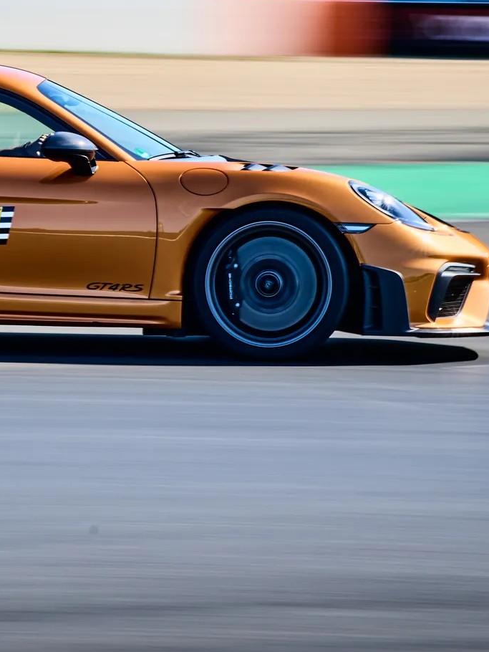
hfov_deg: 6.3
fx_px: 4443
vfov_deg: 8.4
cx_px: 0
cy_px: 232
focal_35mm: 236
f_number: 16
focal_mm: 82
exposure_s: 1/20
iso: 32
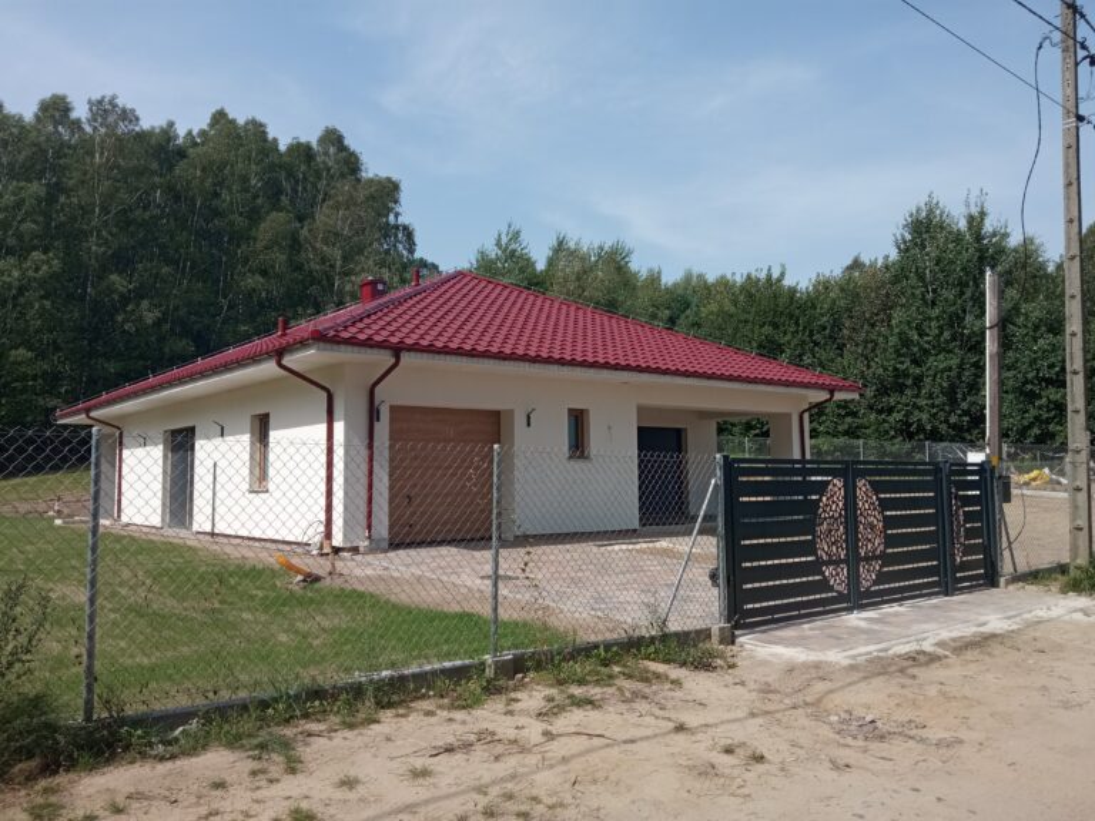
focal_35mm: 27
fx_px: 854
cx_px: 548
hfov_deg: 65.3
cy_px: 410
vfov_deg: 51.4
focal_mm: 3.79
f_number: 2.2
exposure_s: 1/1285
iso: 114
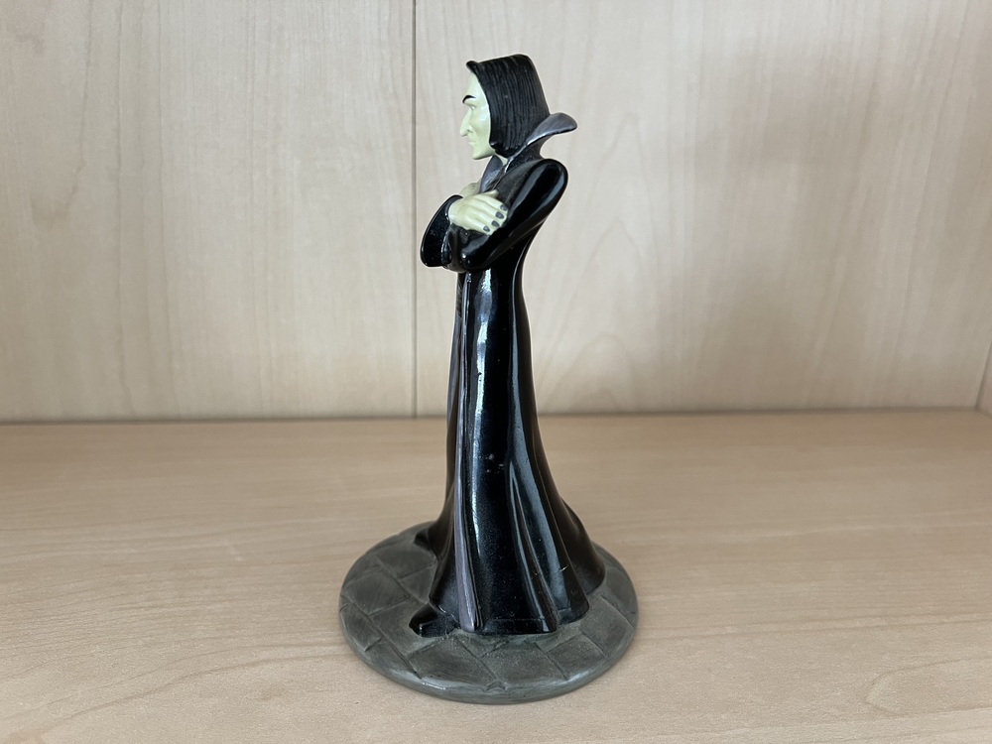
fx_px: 745
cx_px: 496
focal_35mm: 26
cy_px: 372
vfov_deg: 53.1
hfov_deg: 67.3
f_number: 1.5
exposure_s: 1/79
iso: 125
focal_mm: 5.7
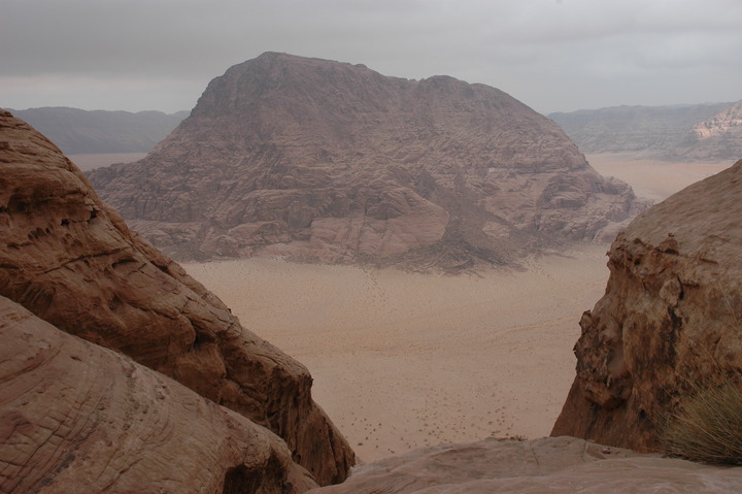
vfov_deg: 39.9
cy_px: 247
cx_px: 371
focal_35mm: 33
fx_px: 680
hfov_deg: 57.3
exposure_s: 1/250
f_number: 9
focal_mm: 22
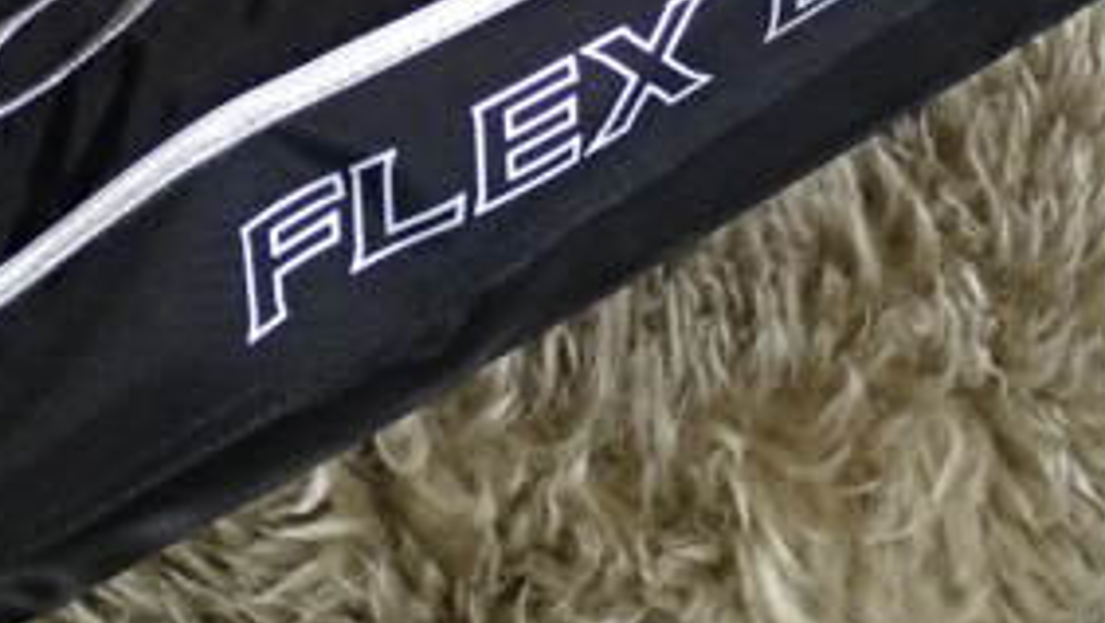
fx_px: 3547
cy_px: -302
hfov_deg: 17.5
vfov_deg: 9.7
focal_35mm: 121
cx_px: 976
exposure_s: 1/30
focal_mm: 8.99
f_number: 3.2
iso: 800
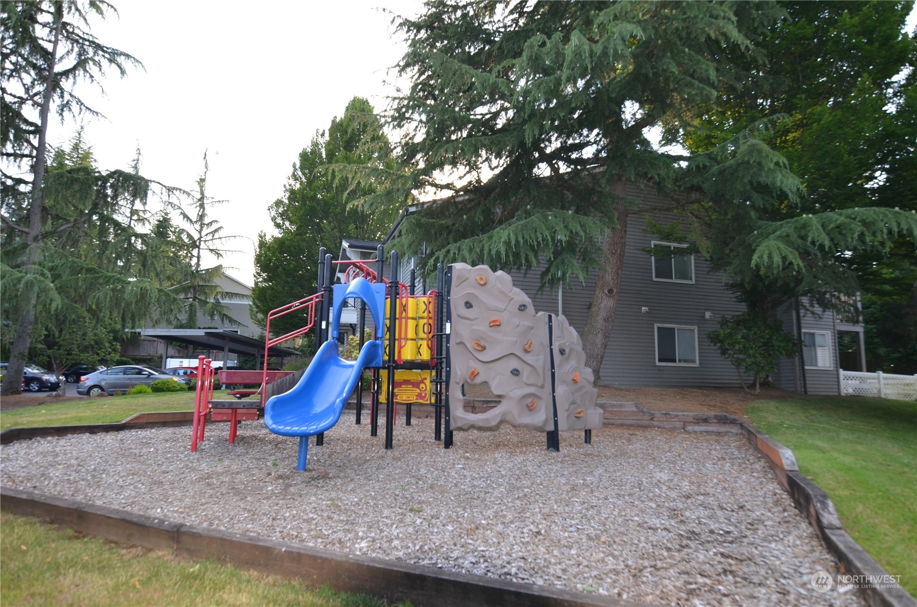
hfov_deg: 81.3
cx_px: 458
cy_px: 304
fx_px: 534
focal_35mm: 21
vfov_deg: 59.3
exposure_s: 1/250
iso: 200
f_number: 4
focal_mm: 14
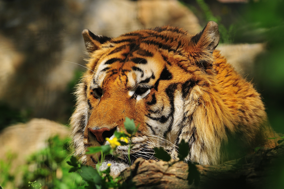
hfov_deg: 4.6
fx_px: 3546
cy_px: 94
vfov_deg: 3.0
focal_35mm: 450
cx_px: 142
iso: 200
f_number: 5
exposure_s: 1/1250
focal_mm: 300
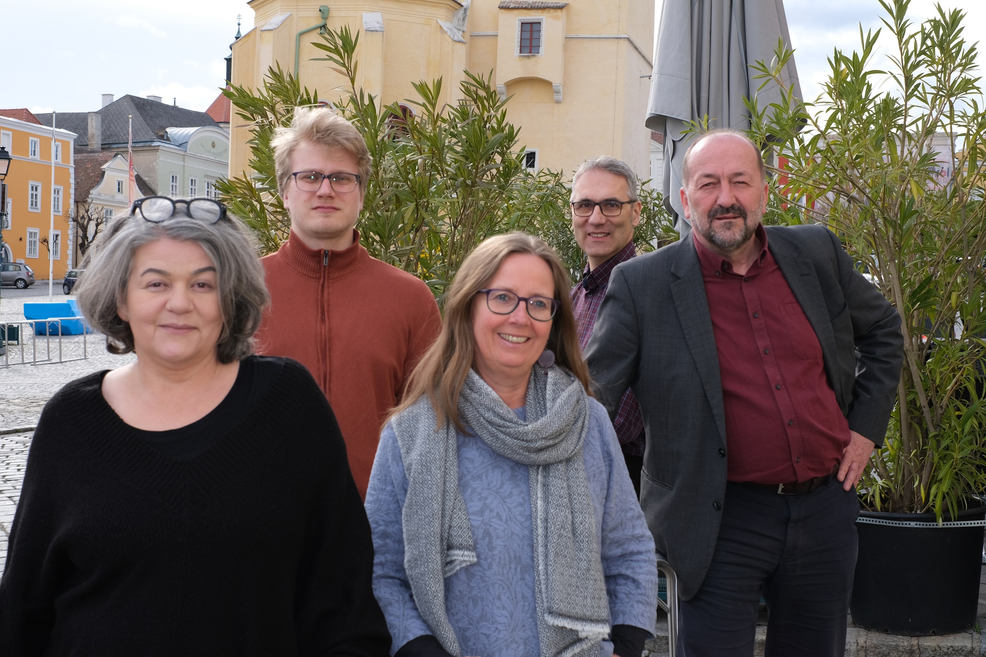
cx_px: 493
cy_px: 328
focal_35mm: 53
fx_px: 1451
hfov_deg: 37.5
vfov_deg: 25.5
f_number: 8
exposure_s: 1/125
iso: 200
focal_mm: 35
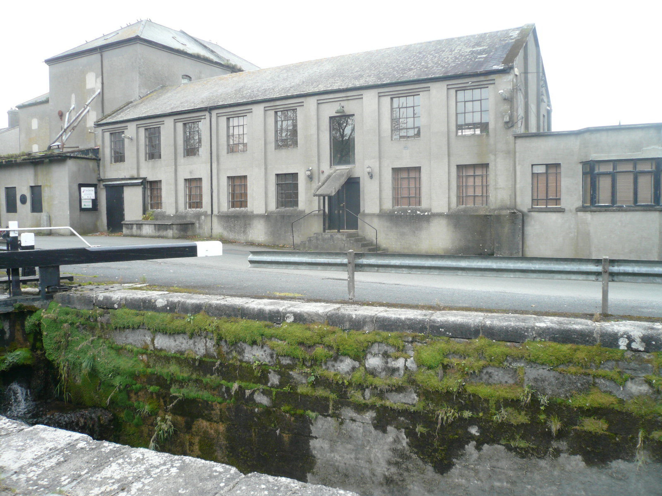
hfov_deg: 63.4
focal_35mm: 28
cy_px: 248
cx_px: 331
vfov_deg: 49.7
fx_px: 535
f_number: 2.8
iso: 100
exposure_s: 1/125
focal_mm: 4.6
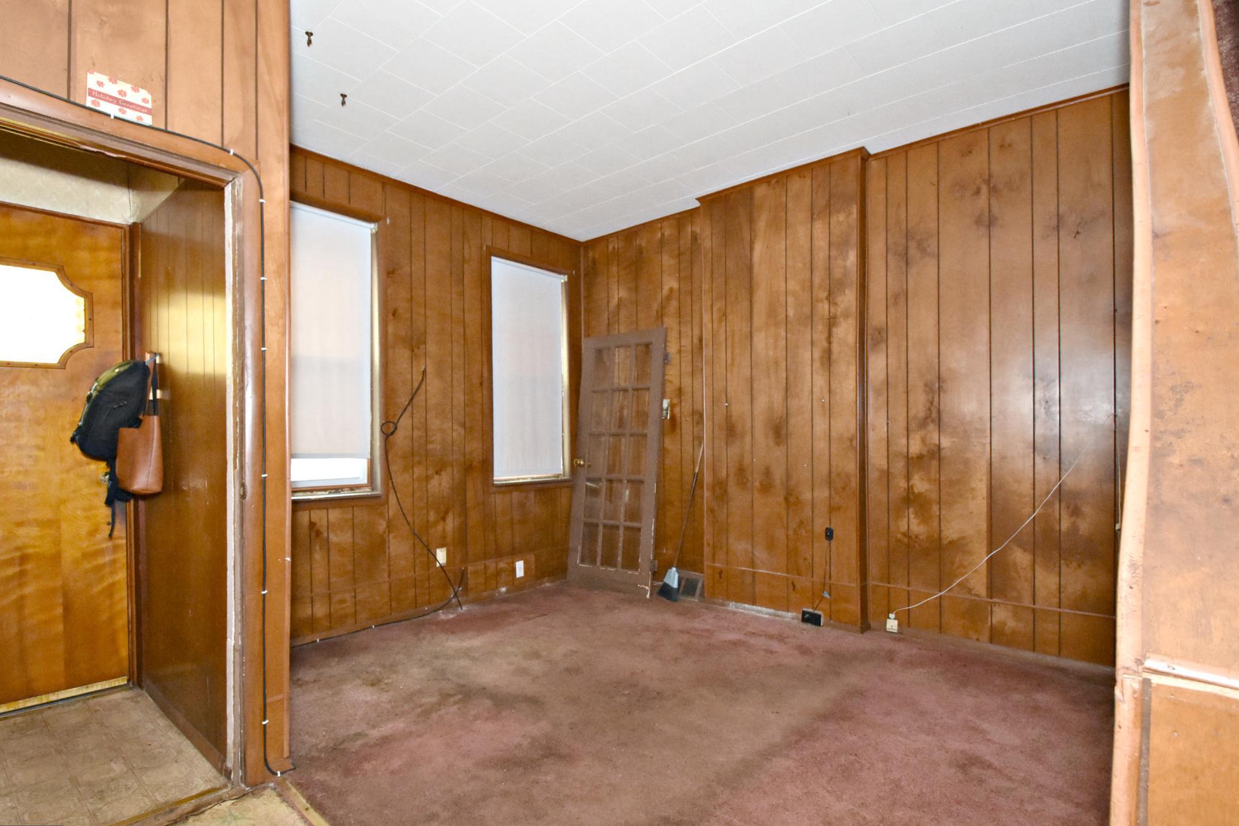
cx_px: 581
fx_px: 551
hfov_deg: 96.6
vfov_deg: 73.7
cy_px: 432
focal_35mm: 16
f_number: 10
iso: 3200
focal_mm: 10
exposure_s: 1/60
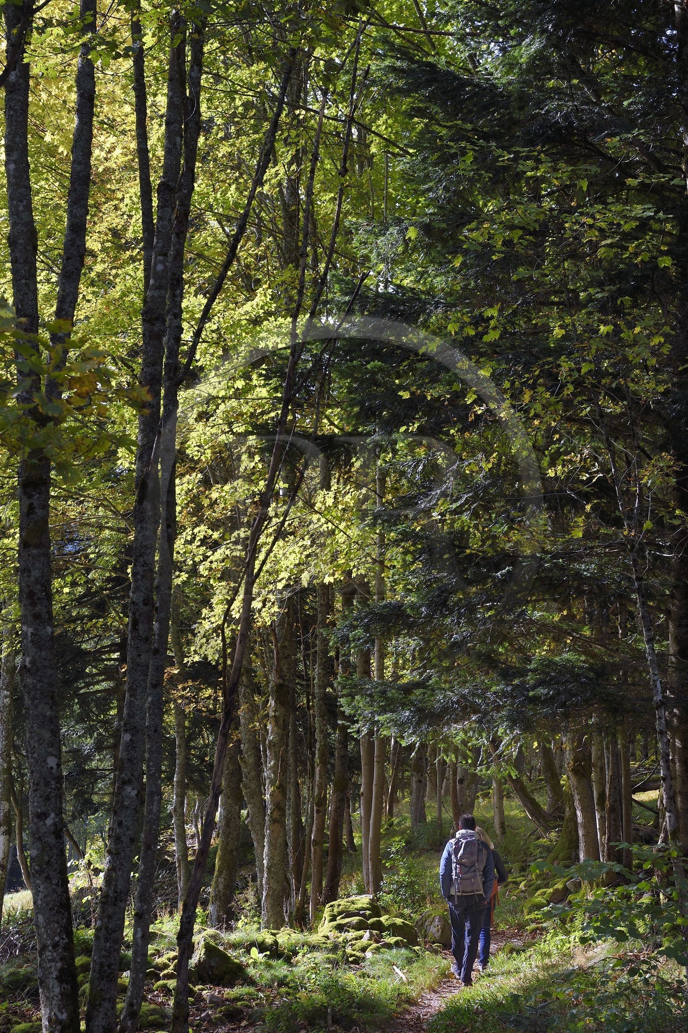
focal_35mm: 70
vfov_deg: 28.9
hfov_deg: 19.4
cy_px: 516
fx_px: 2009
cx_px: 344
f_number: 10
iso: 400
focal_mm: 70
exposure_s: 1/100
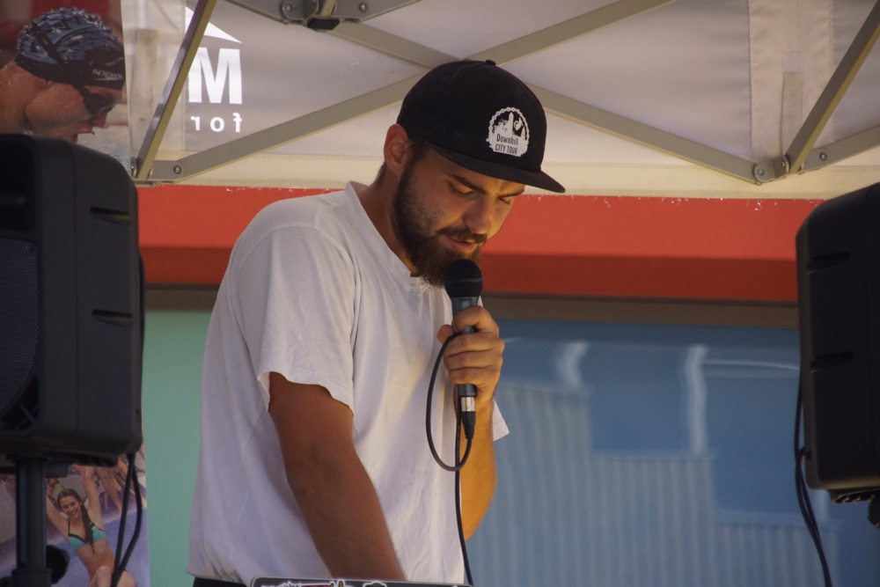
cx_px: 440
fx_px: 5867
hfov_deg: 8.6
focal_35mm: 240
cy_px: 294
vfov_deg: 5.7
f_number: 6.3
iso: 800
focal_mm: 160
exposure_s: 1/1250
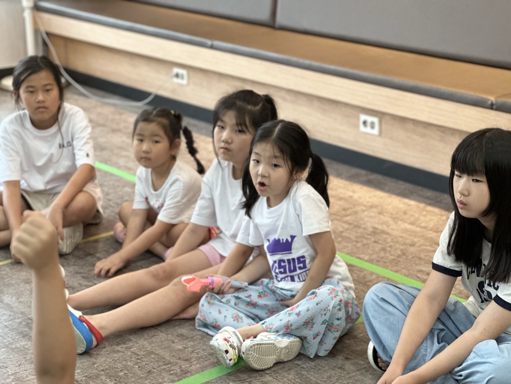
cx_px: 256
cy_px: 192
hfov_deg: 25.3
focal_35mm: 77
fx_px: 1137
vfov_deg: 19.1
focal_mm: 9
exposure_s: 1/30
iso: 320
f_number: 2.8
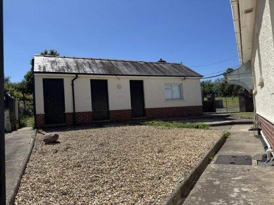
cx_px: 137
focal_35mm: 24
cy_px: 102
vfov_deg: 56.8
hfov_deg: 71.6
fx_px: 190
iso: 80
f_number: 1.78
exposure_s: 1/4049
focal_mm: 6.76
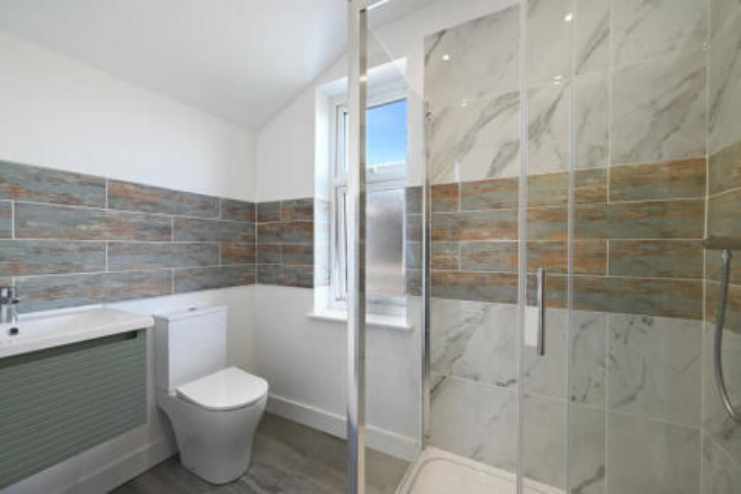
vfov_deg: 81.2
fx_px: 288
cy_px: 247
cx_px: 370
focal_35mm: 14
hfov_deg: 104.3
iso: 800
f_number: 7.1
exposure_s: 1/80
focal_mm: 14
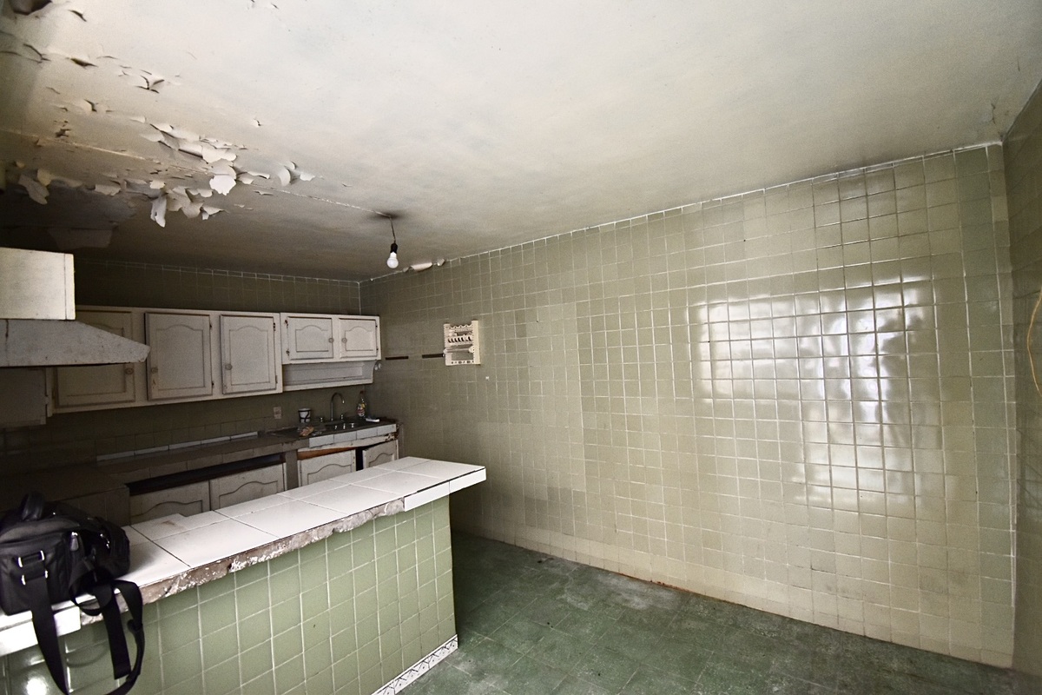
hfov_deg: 100.4
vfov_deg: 77.3
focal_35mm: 15
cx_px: 521
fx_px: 434
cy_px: 348
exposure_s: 1/30
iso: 800
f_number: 4.5
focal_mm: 10
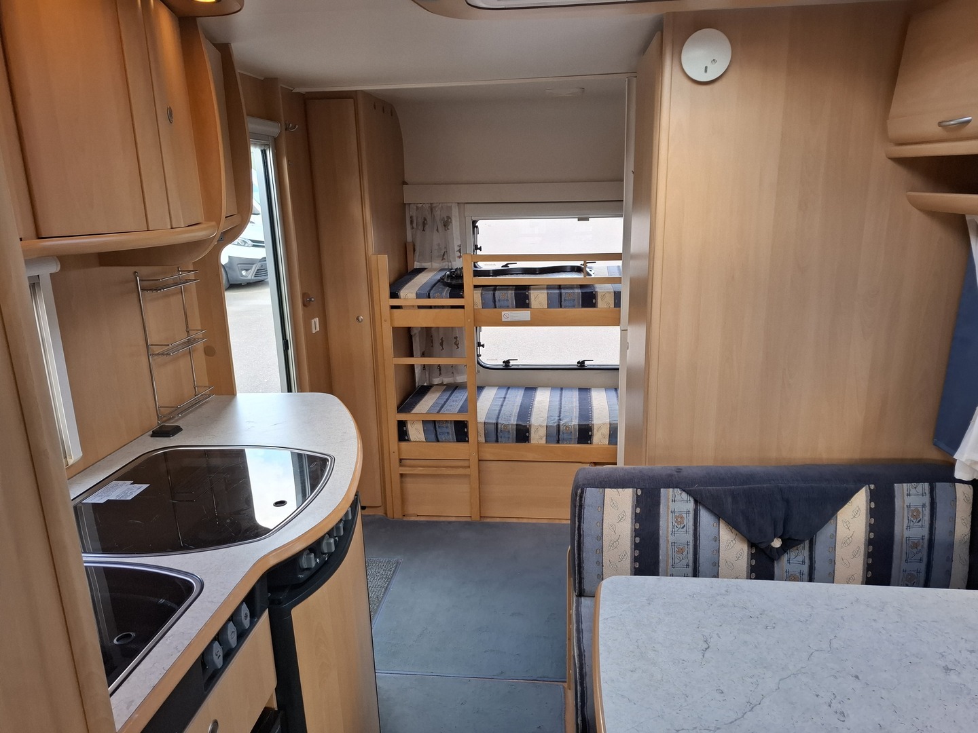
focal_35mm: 23
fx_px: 650
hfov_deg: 73.9
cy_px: 366
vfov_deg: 58.9
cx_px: 489
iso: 50
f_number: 1.8
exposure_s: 1/120
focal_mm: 5.54
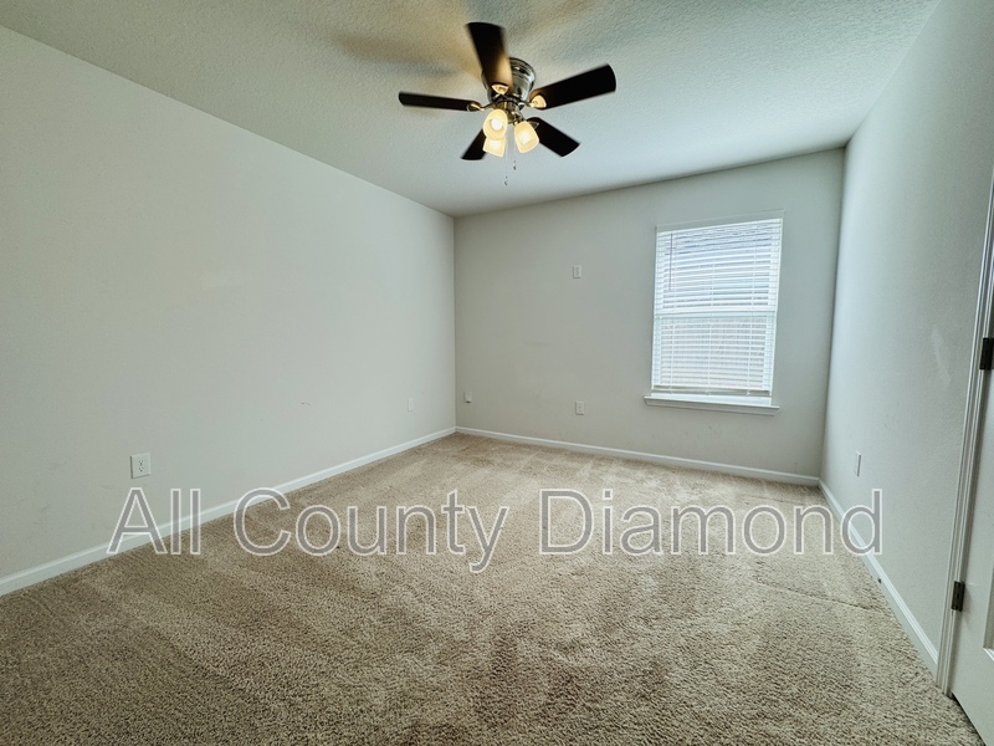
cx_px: 497
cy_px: 373
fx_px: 402
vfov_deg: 85.7
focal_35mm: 14
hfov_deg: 102.1
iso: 50
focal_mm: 2.22
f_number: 2.2
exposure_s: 1/120
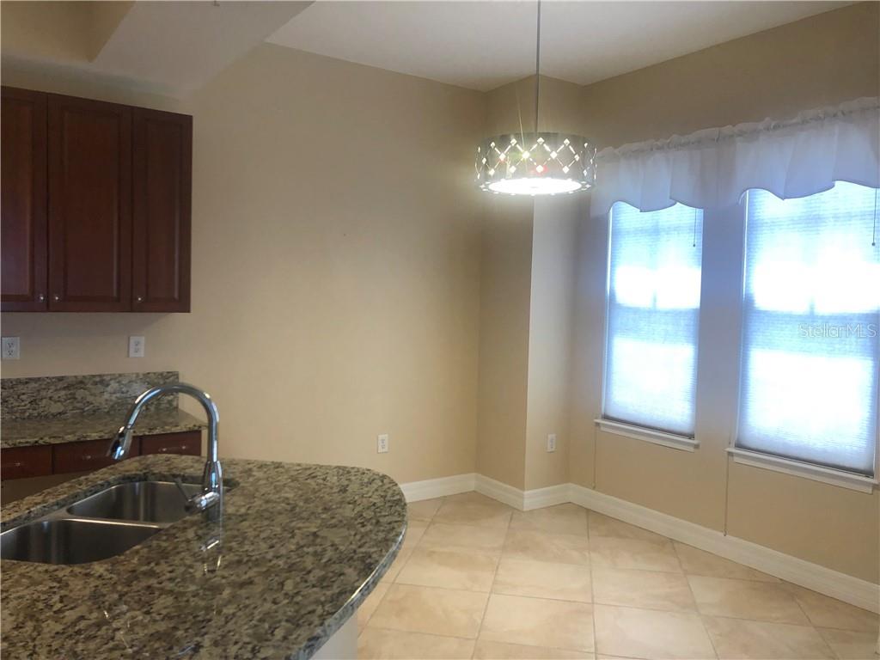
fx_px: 712
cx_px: 440
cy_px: 330
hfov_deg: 63.4
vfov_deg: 49.7
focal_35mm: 28
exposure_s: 1/30
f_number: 1.8
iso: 20
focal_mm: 4
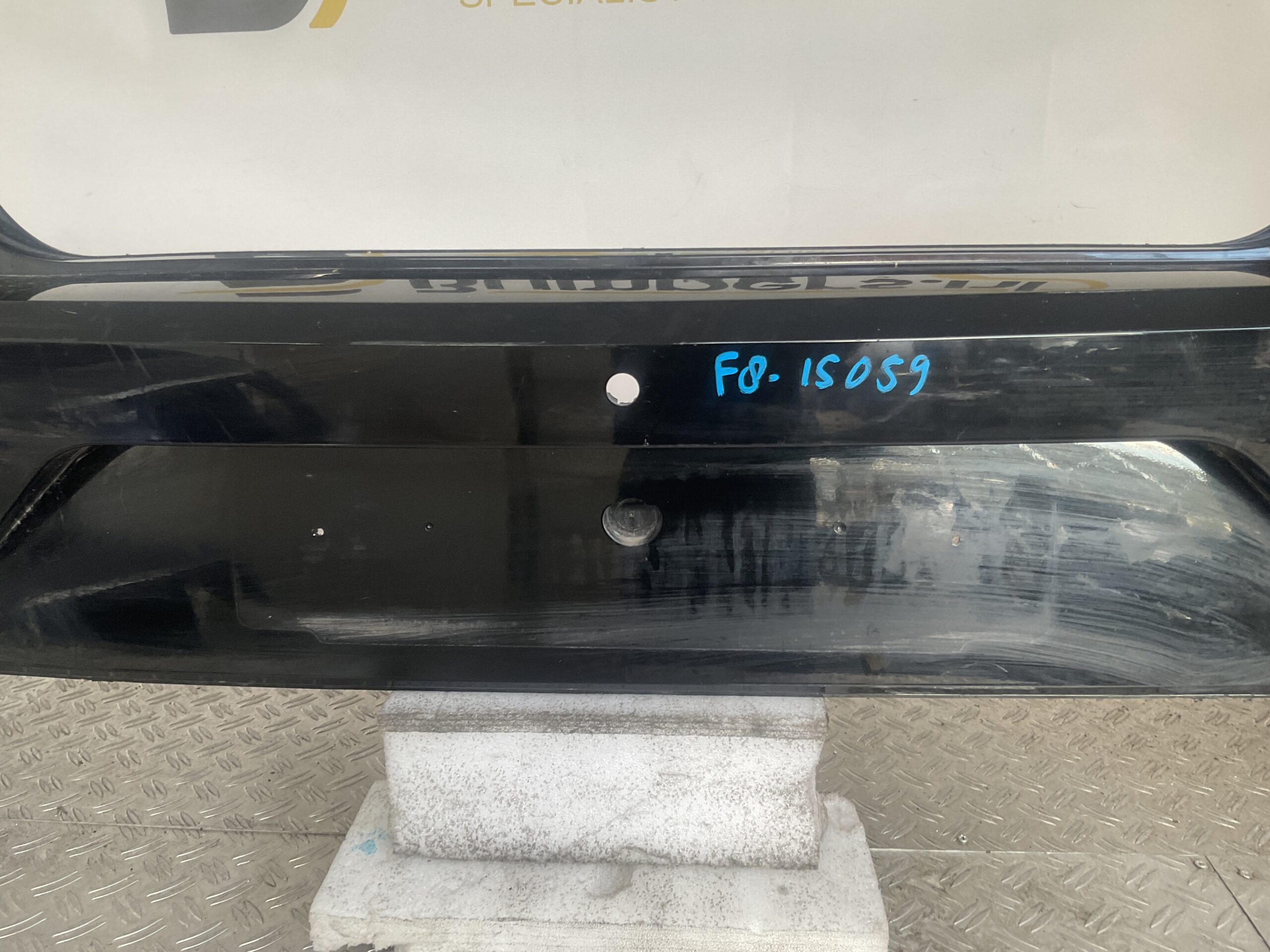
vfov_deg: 48.2
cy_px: 476
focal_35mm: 29
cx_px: 635
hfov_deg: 61.7
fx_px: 1064
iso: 40
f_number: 1.8
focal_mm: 3
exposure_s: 1/50
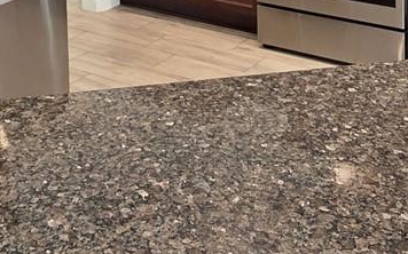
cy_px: -189
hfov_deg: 32.9
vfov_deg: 17.4
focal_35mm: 62
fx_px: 689
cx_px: 167
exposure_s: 1/60
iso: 200
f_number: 1.9
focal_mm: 2.2
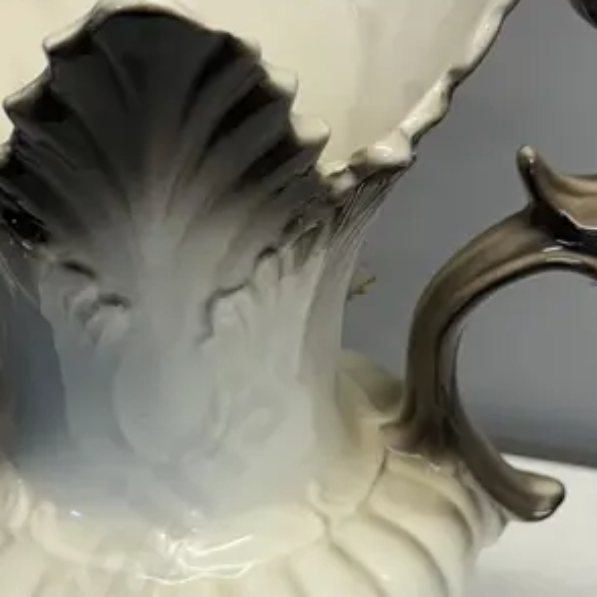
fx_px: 1444
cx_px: 229
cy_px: 428
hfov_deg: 23.3
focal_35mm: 74
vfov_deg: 23.2
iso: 100
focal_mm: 6.86
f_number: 1.78
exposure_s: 1/100
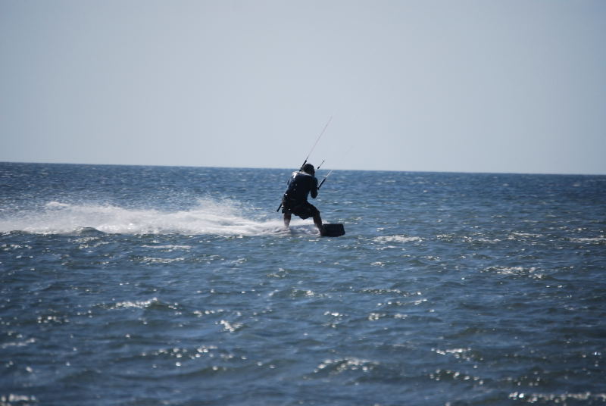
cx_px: 303
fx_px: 5057
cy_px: 203
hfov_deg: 6.9
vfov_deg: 4.6
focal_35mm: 300
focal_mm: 200
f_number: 5.6
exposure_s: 1/500
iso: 200
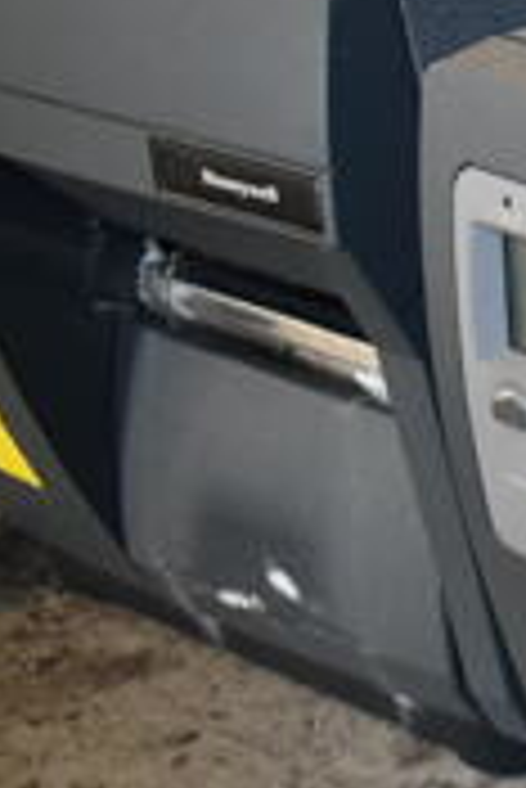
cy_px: 522
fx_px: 2056
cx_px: 1362
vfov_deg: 21.6
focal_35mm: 94
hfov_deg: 11.4
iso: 400
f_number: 3.5
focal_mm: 18
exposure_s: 1/30
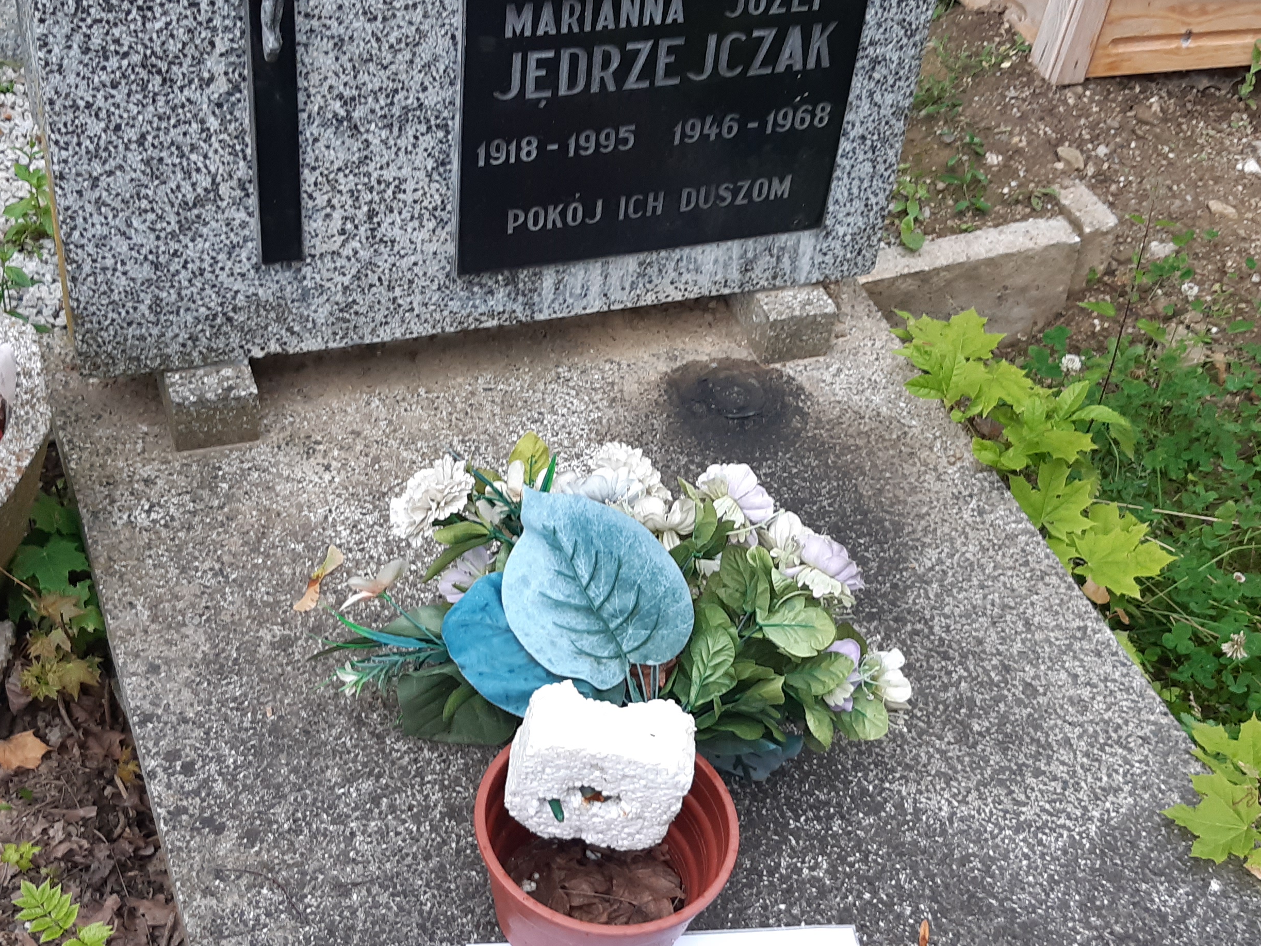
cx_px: 665
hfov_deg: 38.9
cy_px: 556
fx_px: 1785
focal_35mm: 49
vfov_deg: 29.6
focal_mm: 3.92
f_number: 1.7
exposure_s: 1/100
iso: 64
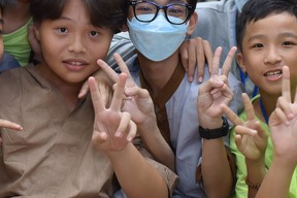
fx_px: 932
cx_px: 178
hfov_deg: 18.1
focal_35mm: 113
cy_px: 46
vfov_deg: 12.1
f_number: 3.2
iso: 800
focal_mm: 50
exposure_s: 1/80
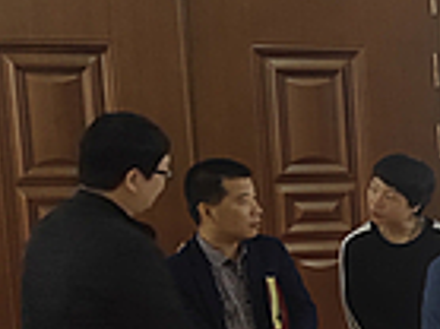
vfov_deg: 12.7
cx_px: 760
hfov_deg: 15.1
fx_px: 1460
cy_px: 351
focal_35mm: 115
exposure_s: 1/33
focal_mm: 4.27
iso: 379
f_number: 1.8
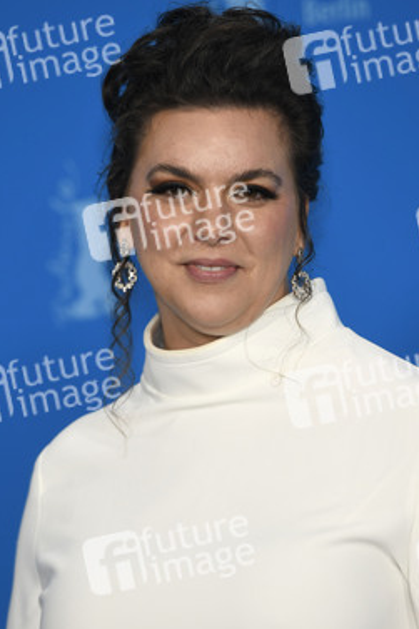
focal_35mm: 212
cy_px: 305
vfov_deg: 9.7
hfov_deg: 6.5
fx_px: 3704
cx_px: 217
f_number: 4
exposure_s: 1/400
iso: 640
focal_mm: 200
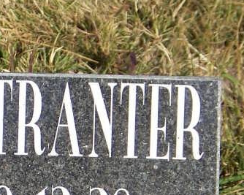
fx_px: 2686
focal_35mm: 372
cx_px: 33
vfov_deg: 4.1
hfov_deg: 5.2
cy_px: 229
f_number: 3.2
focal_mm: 17.6
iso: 64
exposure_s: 1/1000
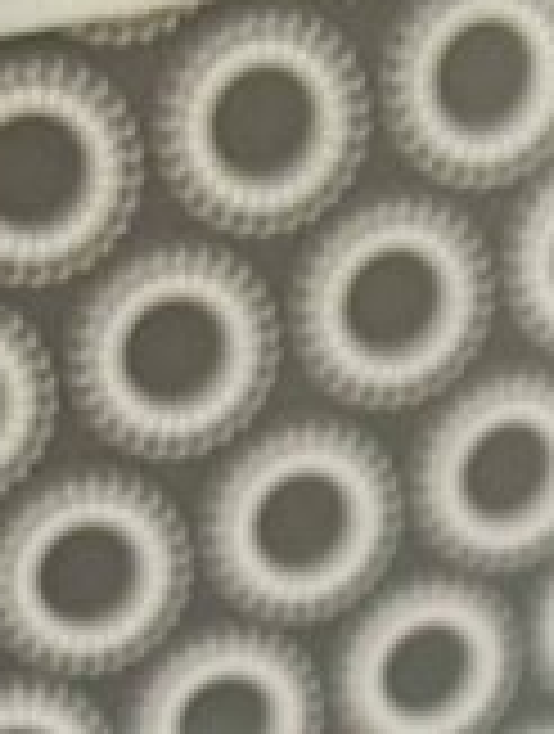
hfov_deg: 9.0
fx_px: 3465
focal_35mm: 163
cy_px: 1391
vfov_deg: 11.1
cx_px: 721
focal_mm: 5.7
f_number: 1.5
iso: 125
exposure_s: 1/70
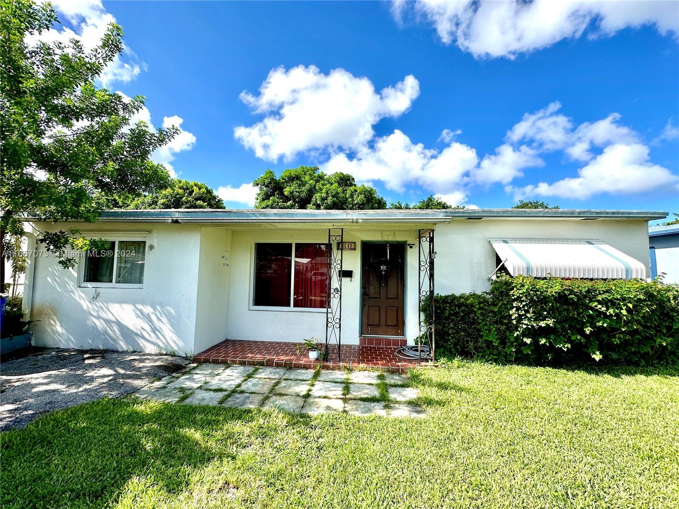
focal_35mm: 14
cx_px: 340
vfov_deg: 85.7
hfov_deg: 102.1
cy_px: 254
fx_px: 275
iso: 40
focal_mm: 2.22
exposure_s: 1/1171
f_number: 2.2
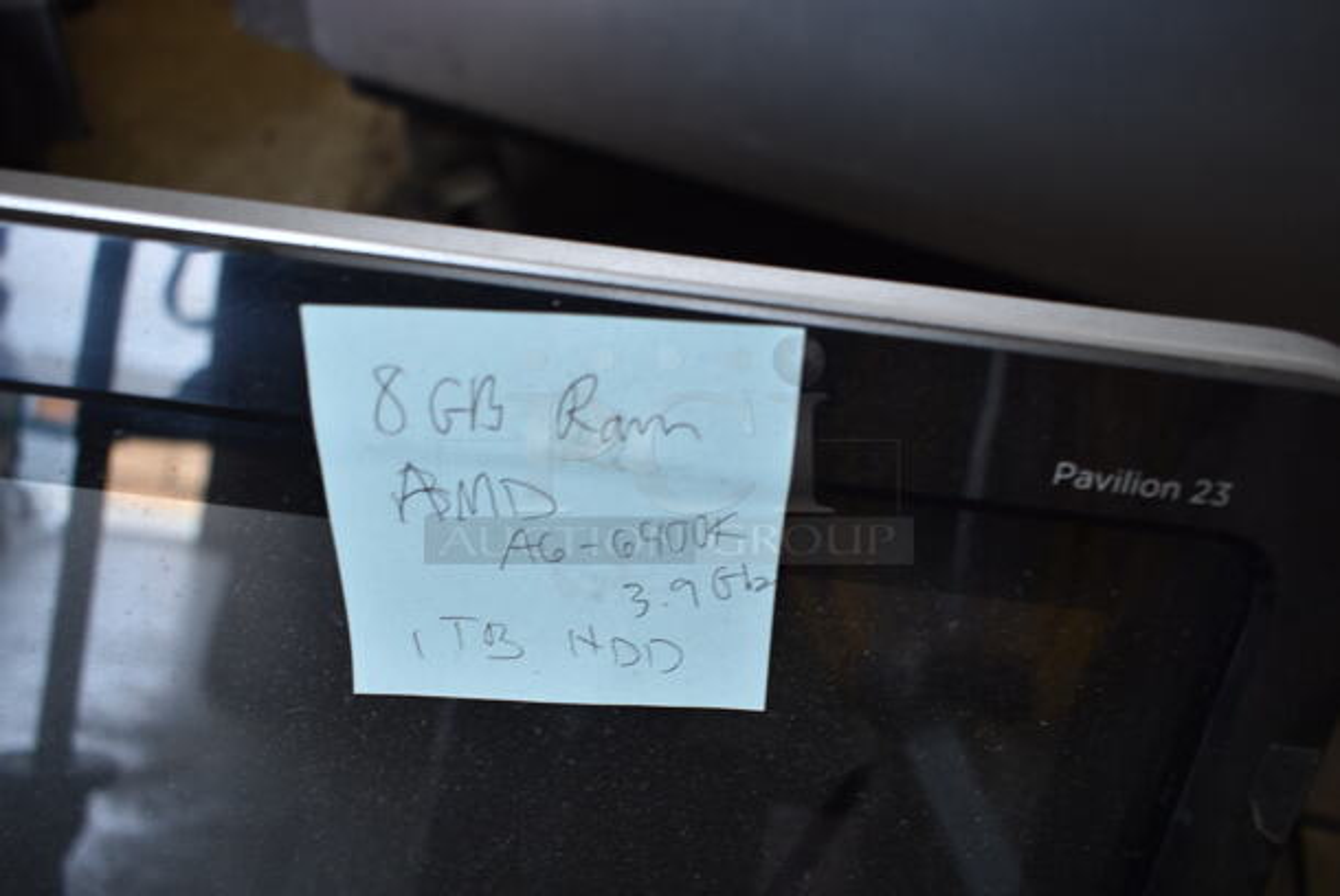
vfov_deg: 43.7
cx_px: 670
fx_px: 1118
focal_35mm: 30
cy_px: 448
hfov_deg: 61.9
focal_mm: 20
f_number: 3.5
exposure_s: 1/125
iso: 320
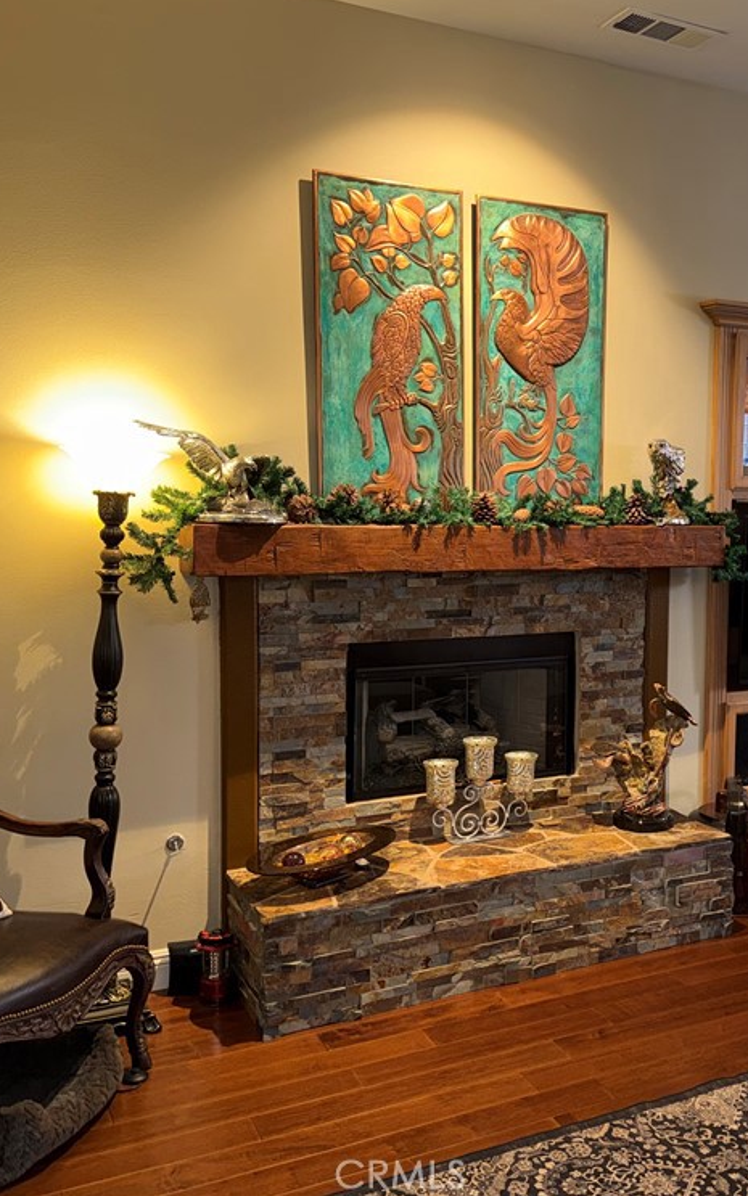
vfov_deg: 55.3
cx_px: 592
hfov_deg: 35.2
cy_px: 580
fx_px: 1142
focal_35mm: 35
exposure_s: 1/15
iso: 100
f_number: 1.78
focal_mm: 6.76
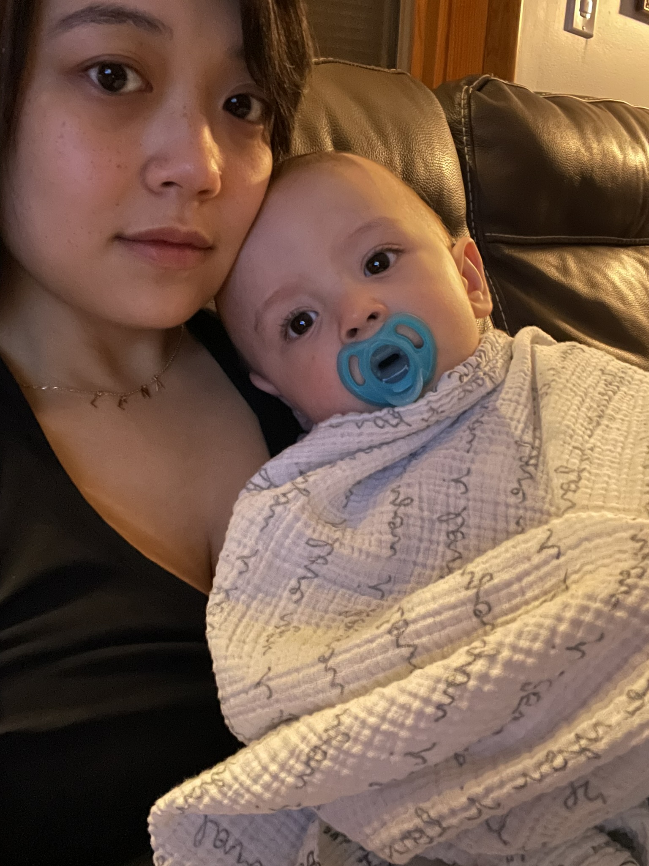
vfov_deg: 60.0
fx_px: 750
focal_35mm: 30
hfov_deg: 46.8
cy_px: 433
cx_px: 324
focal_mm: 2.71
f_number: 2.2
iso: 2000
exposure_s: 1/15
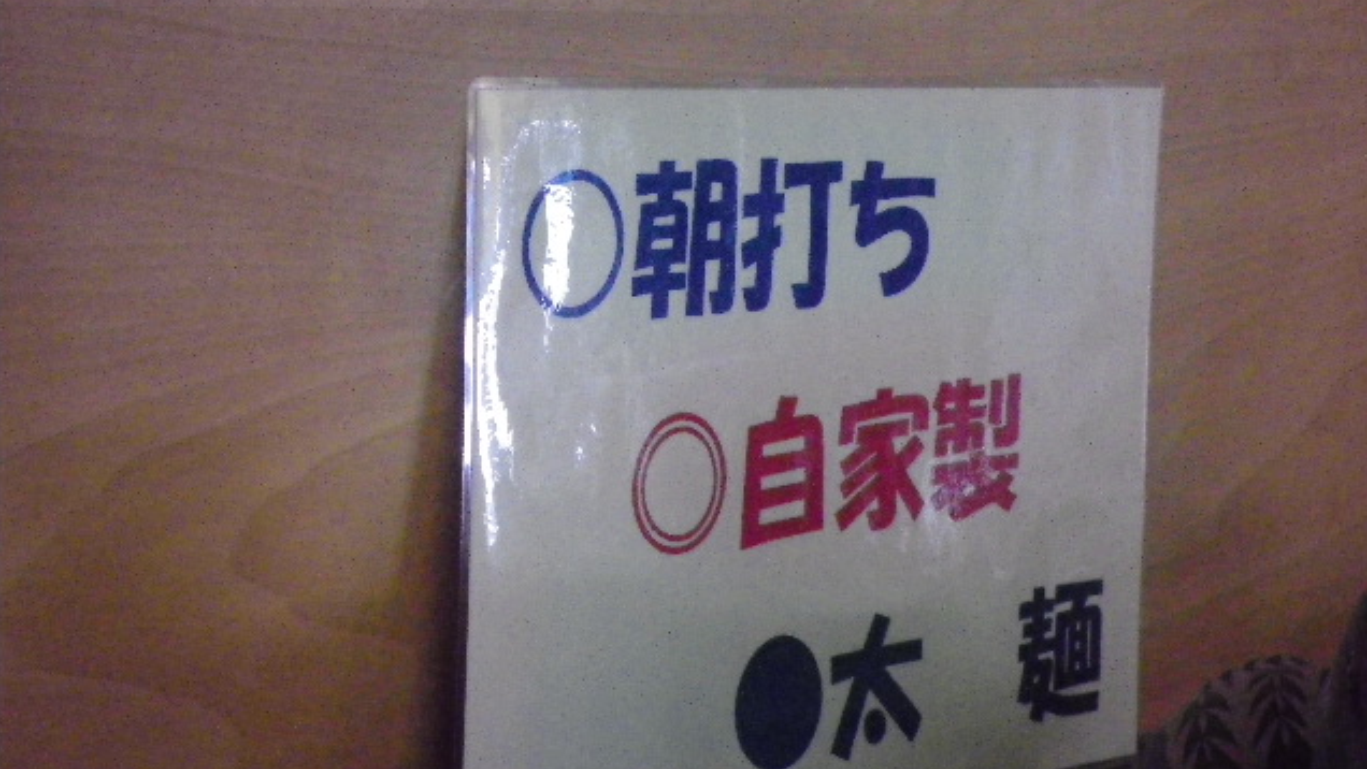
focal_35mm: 102
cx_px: 681
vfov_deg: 11.9
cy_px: 505
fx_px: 3698
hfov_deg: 20.9
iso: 800
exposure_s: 1/50
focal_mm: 16.5
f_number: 5.3
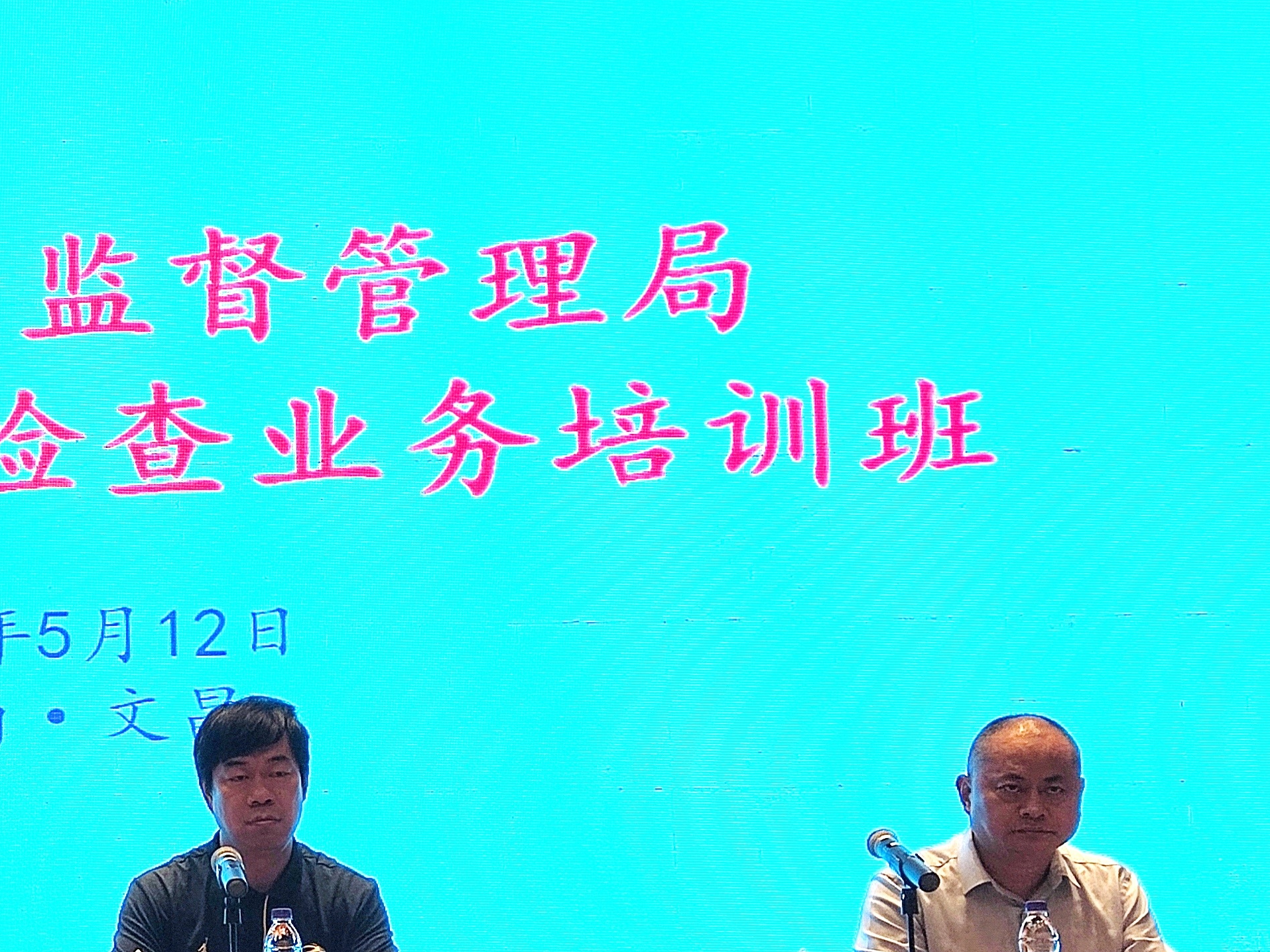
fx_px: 2605
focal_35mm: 71
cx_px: -8
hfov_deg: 26.0
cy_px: 751
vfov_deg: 20.5
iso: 59
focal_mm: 4.74
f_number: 1.79
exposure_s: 1/50
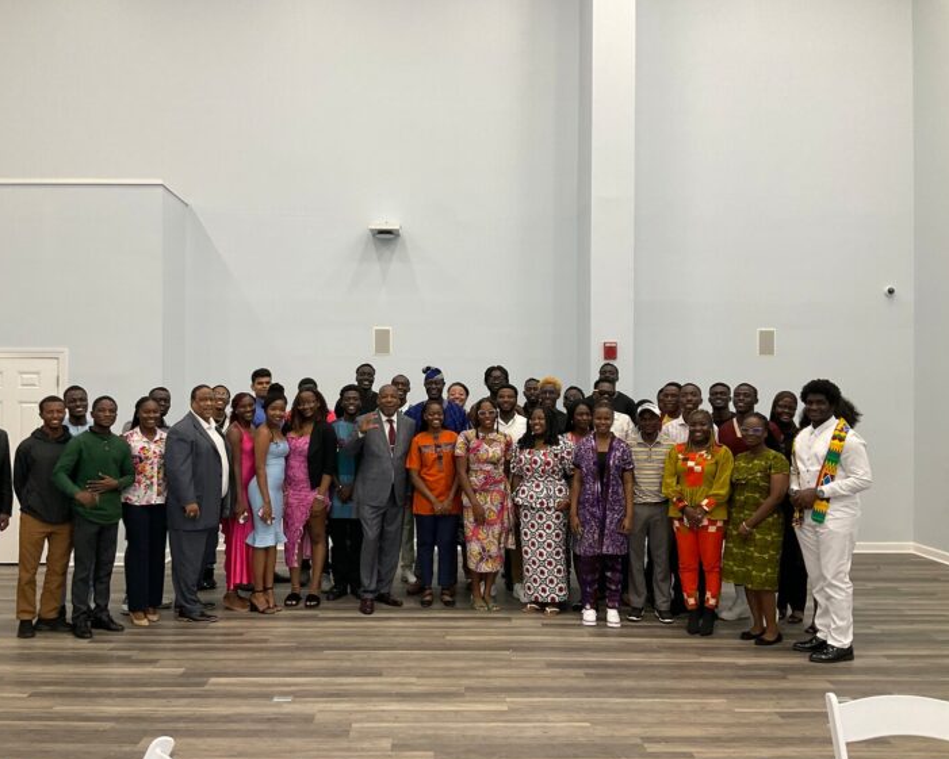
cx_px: 443
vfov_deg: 47.1
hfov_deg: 57.1
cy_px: 388
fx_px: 871
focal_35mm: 31
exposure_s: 1/50
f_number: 1.8
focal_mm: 3
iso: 64
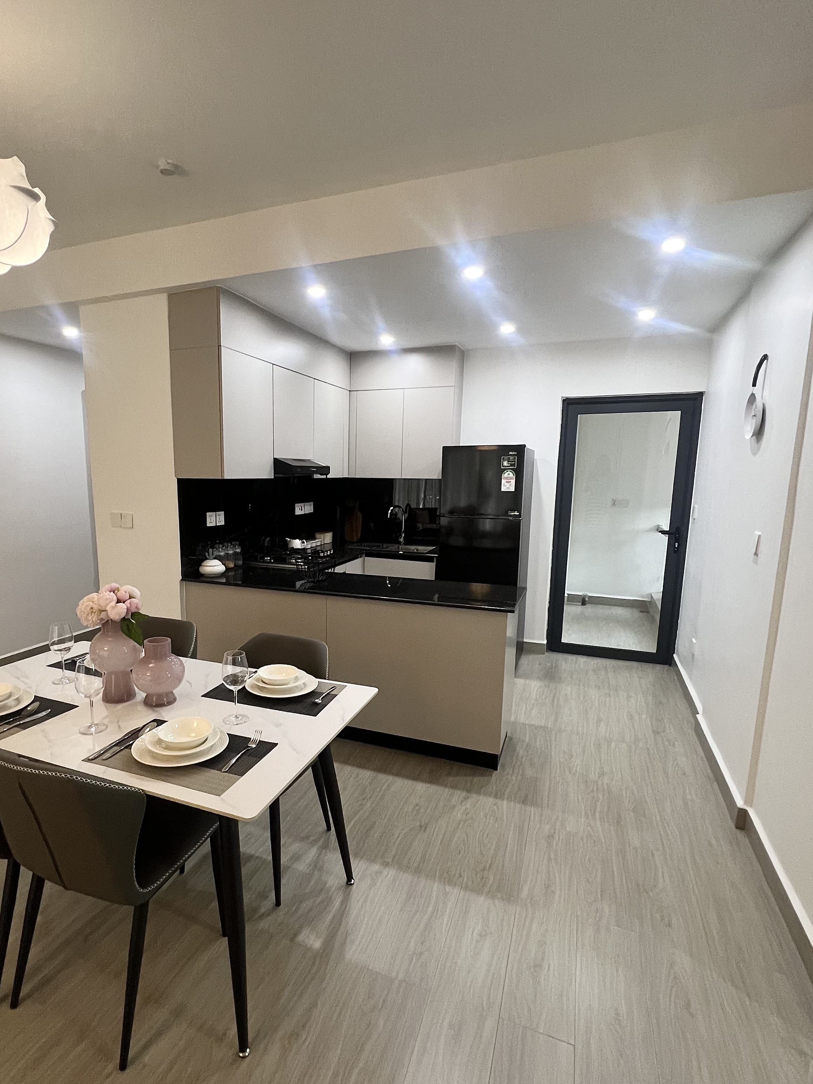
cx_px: 334
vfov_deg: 90.9
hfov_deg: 74.1
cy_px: 575
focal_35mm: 17
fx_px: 532
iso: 250
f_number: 1.8
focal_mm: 1.57
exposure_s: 1/50
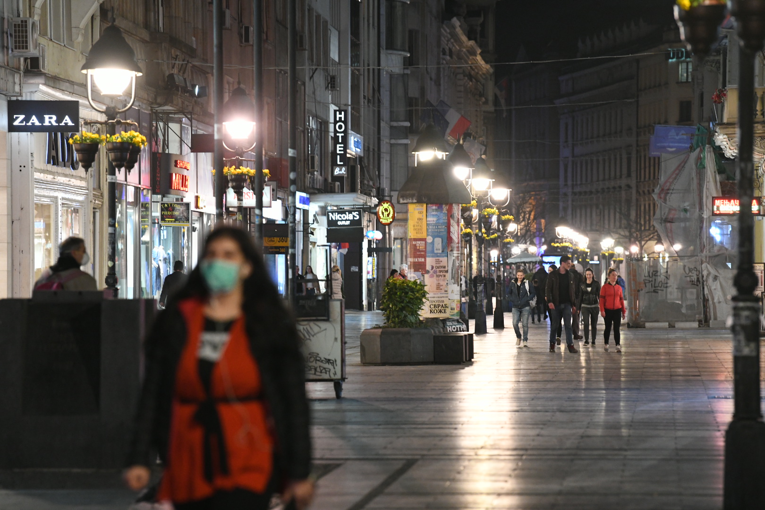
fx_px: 4250
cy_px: 255
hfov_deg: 10.3
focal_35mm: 200
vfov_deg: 6.9
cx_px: 382
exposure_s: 1/80
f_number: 5
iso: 5000
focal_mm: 200
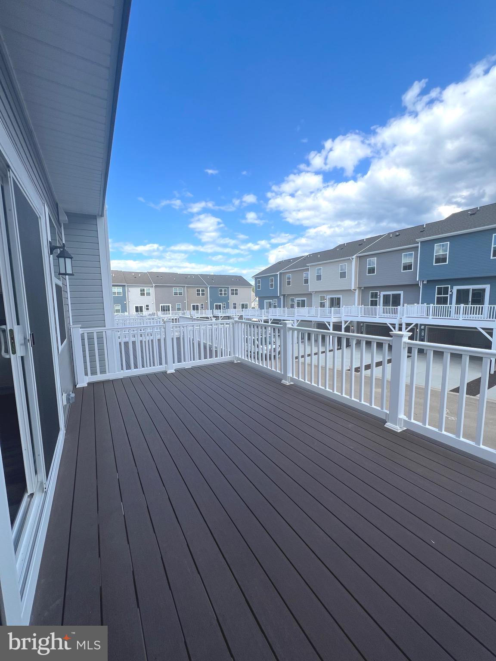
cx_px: 248
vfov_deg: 106.2
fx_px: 248
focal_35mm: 13
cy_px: 330
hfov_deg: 89.9
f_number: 1.8
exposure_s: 1/1309
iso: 32
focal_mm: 1.57
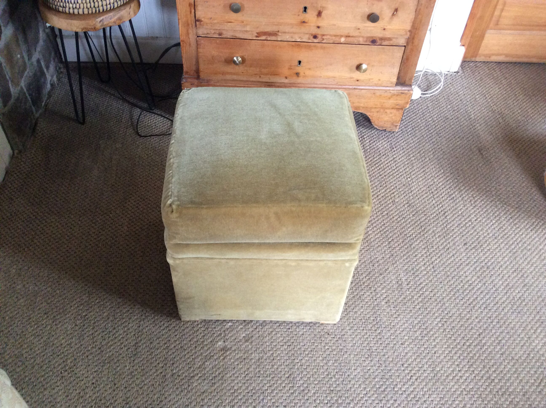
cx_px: 273
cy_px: 204
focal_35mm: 32
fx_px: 504
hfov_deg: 56.9
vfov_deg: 44.1
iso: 200
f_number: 2.4
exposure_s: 1/25
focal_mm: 3.3
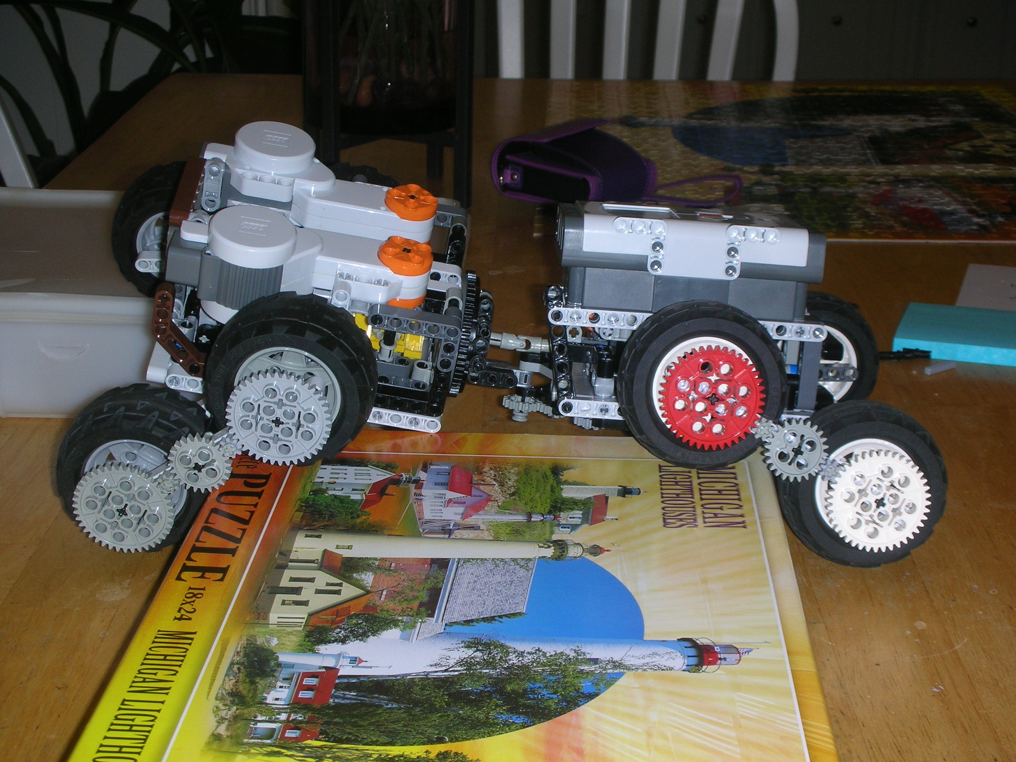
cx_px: 508
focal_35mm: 61
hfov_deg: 31.7
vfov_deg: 24.0
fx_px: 1790
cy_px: 381
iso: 50
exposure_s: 1/120
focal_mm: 10.1
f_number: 4
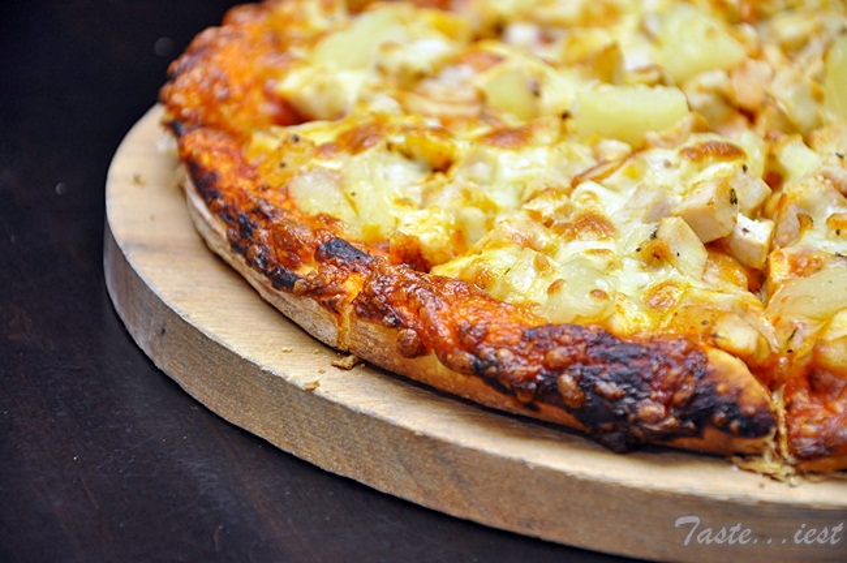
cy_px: 282
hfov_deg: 13.1
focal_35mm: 158
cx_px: 424
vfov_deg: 8.7
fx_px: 3702
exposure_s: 1/80
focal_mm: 105
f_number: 5.6
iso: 1000
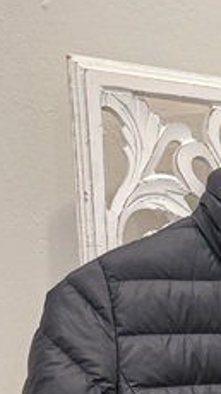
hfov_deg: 16.5
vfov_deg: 27.8
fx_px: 689
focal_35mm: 66
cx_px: 335
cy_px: 476
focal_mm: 6.76
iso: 250
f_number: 1.78
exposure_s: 1/60
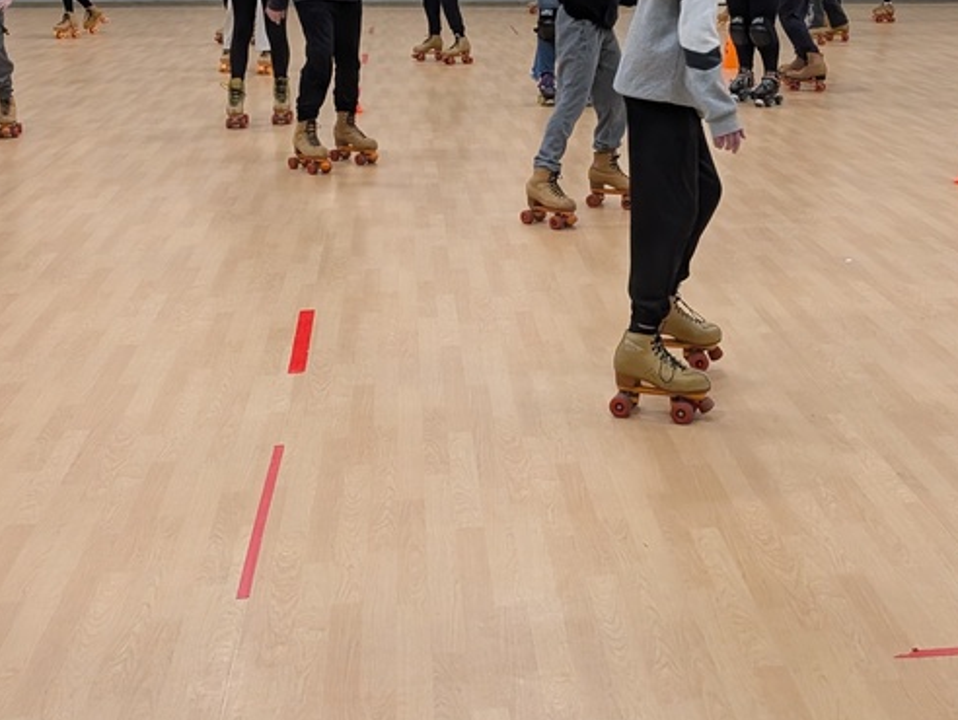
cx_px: 611
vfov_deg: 28.4
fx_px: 1385
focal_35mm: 50
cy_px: 118
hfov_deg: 37.9
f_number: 1.68
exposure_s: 1/1037
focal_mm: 6.9
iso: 1879
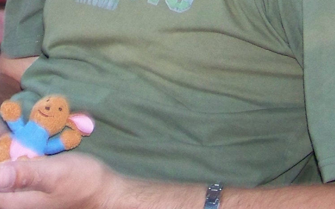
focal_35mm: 139
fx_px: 1269
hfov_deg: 15.0
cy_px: -120
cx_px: 115
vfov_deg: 9.1
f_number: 2.8
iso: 200
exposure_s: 1/30
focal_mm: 6.3
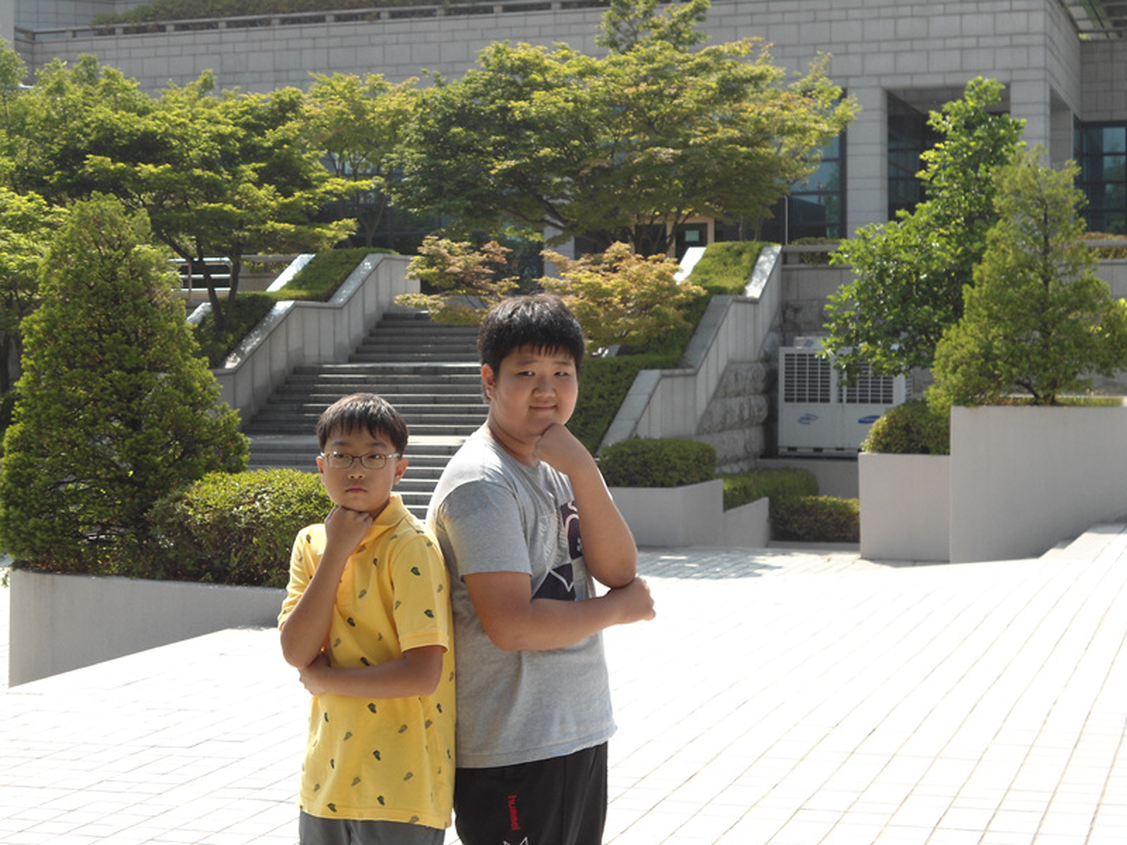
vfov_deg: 23.3
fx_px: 2051
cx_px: 564
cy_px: 422
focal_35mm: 63
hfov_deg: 30.7
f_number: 4.2
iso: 80
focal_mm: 11.2
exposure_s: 1/320
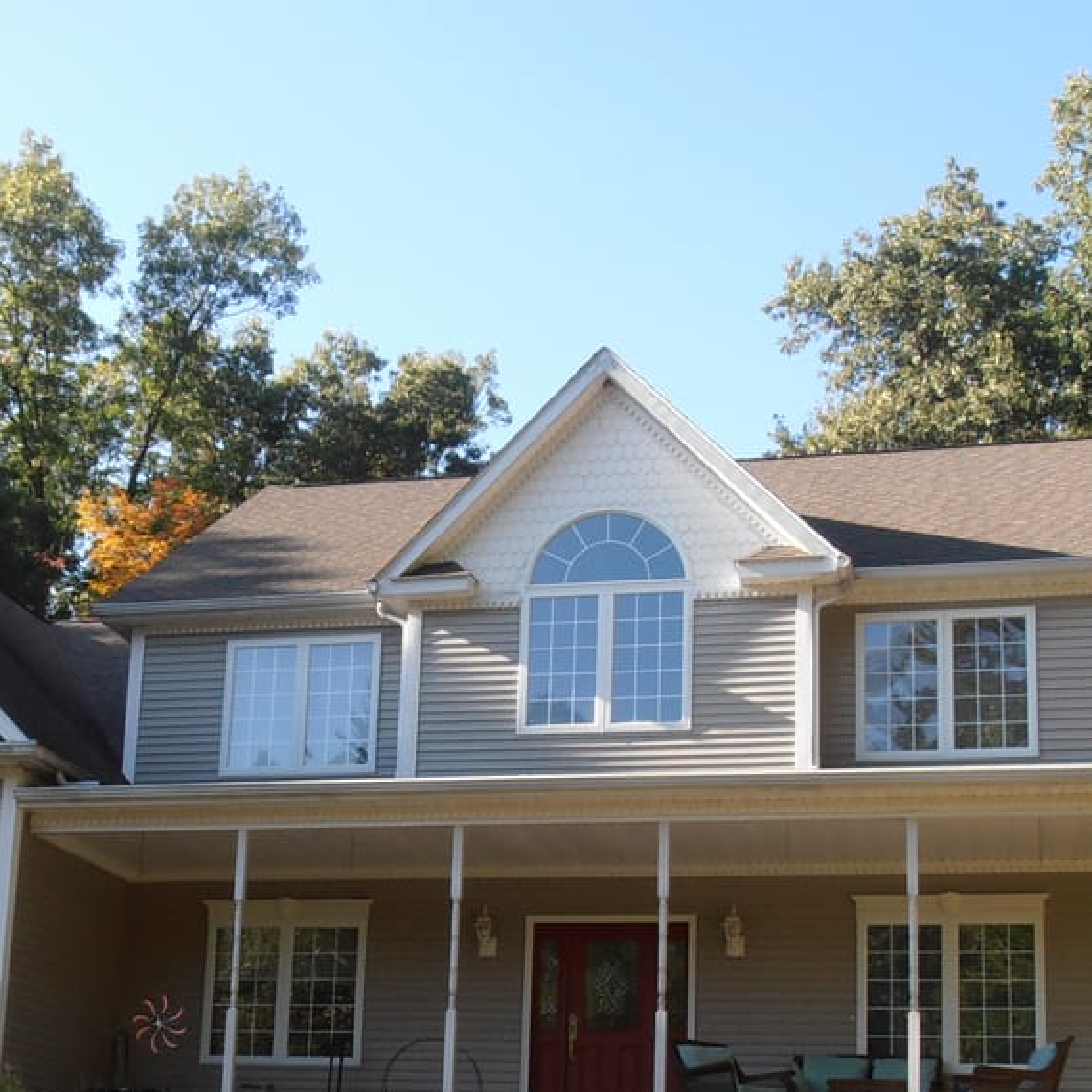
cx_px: 463
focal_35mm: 62
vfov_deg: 27.3
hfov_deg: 27.7
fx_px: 2213
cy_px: 835
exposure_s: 1/320
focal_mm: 5.25
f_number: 3.5
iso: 80
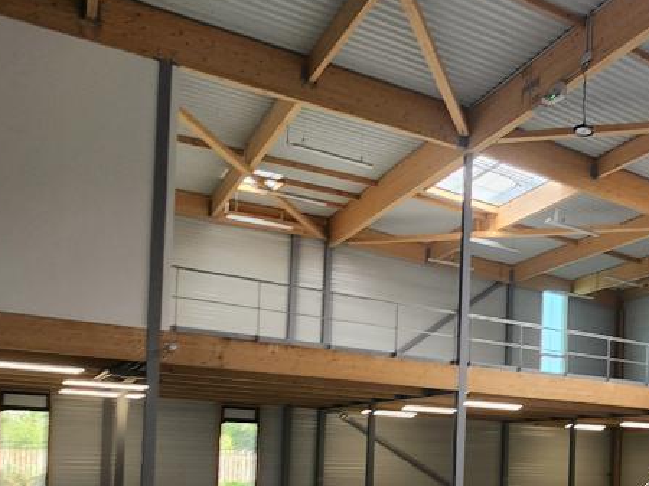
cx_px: 648
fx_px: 693
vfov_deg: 36.2
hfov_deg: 43.2
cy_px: 441
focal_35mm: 37
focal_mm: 1.74
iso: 50
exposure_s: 1/50
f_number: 2.2
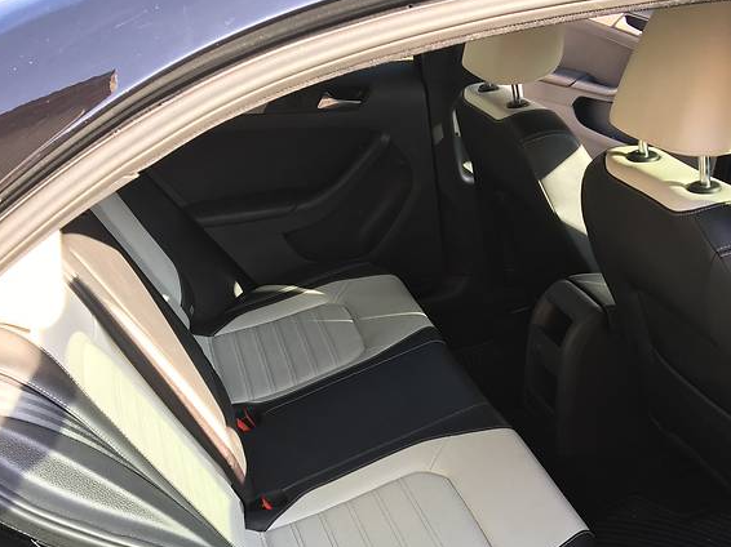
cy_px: 381
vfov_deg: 34.7
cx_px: 421
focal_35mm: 41
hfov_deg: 45.6
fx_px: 865
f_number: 2.2
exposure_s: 1/100
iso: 32
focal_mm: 4.2
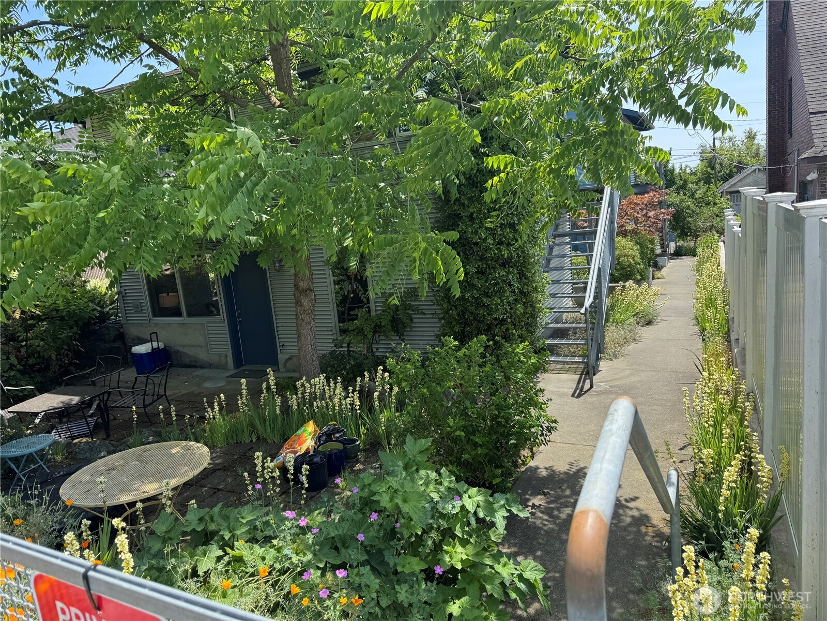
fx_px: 573
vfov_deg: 56.8
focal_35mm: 24
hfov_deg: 71.6
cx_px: 414
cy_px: 310
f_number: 1.78
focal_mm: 6.76
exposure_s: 1/1151
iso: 80
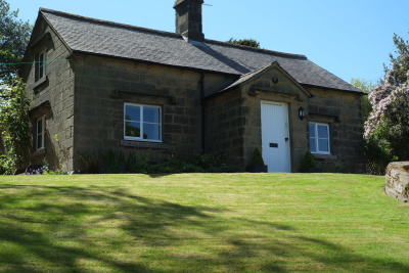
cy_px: 136
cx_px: 204
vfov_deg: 25.5
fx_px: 602
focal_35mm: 53
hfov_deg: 37.5
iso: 400
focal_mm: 35
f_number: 8
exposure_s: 1/350
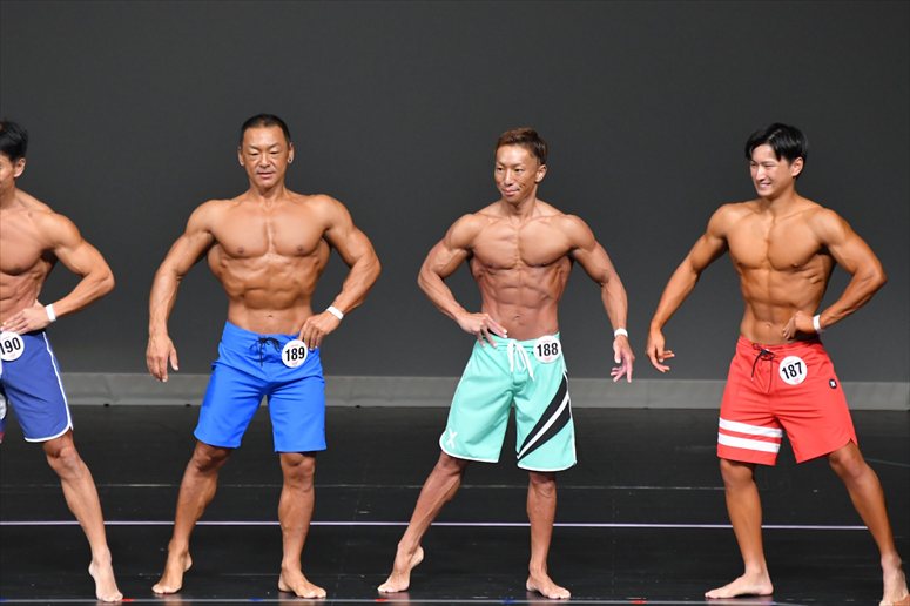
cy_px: 303
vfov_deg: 4.4
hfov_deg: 6.5
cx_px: 455
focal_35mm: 315
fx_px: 7959
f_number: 5.6
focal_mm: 210
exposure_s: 1/400
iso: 4000
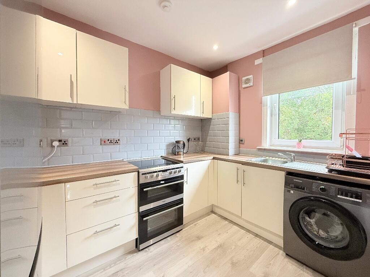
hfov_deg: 102.1
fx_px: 150
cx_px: 185
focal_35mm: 14
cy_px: 138
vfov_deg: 85.7
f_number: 2.2
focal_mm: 2.22
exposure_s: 1/99
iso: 250
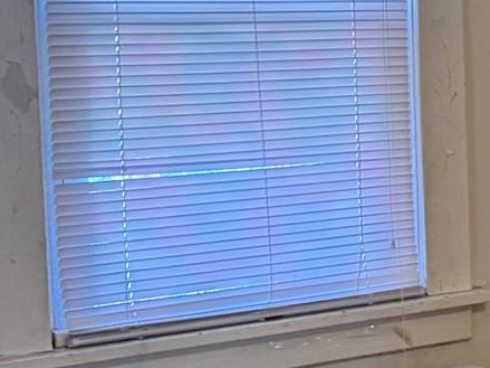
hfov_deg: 13.7
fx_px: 1585
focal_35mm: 112
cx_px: 1097
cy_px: 171
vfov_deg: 13.2
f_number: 1.78
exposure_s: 1/60
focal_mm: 6.76
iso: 250
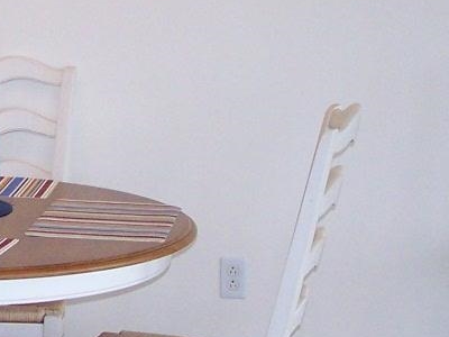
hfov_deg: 13.6
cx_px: -49
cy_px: 135
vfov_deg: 10.4
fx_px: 1842
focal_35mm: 142
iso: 160
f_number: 2.8
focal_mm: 6.3
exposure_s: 1/60
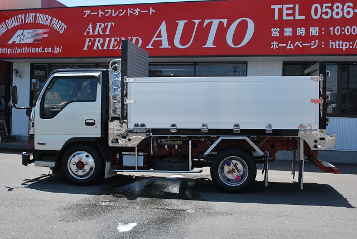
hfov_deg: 43.6
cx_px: 178
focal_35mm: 45
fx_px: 447
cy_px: 120
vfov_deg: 29.9
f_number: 7.1
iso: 100
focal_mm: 30
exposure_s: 1/200
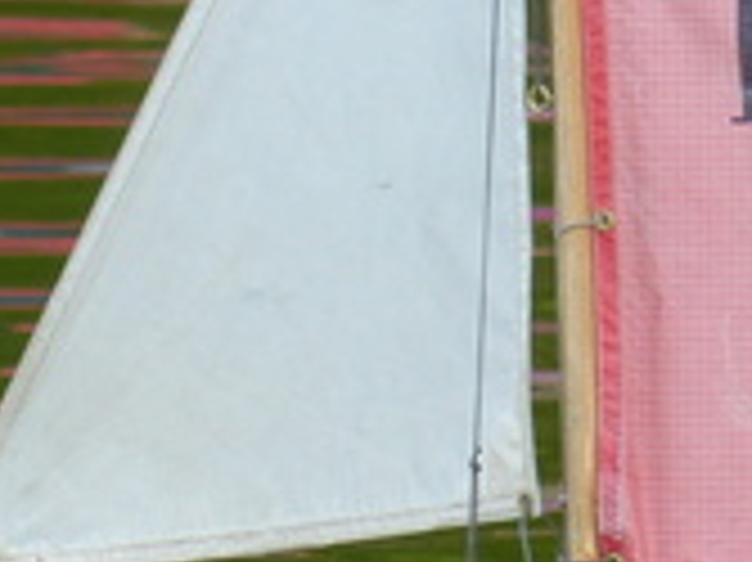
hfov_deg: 0.7
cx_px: 482
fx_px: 61956
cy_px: 31
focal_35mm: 2854
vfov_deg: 0.5
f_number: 4
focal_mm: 108
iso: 100
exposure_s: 1/250
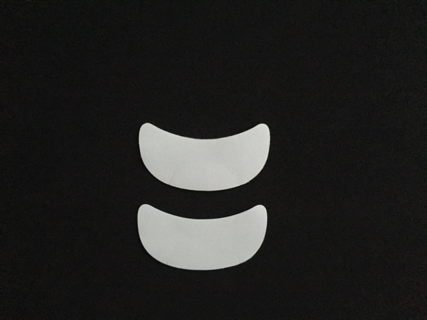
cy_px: 160
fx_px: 358
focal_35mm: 29
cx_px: 214
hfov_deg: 61.7
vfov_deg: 48.2
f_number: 2.2
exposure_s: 1/17
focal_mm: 4.15
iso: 1250
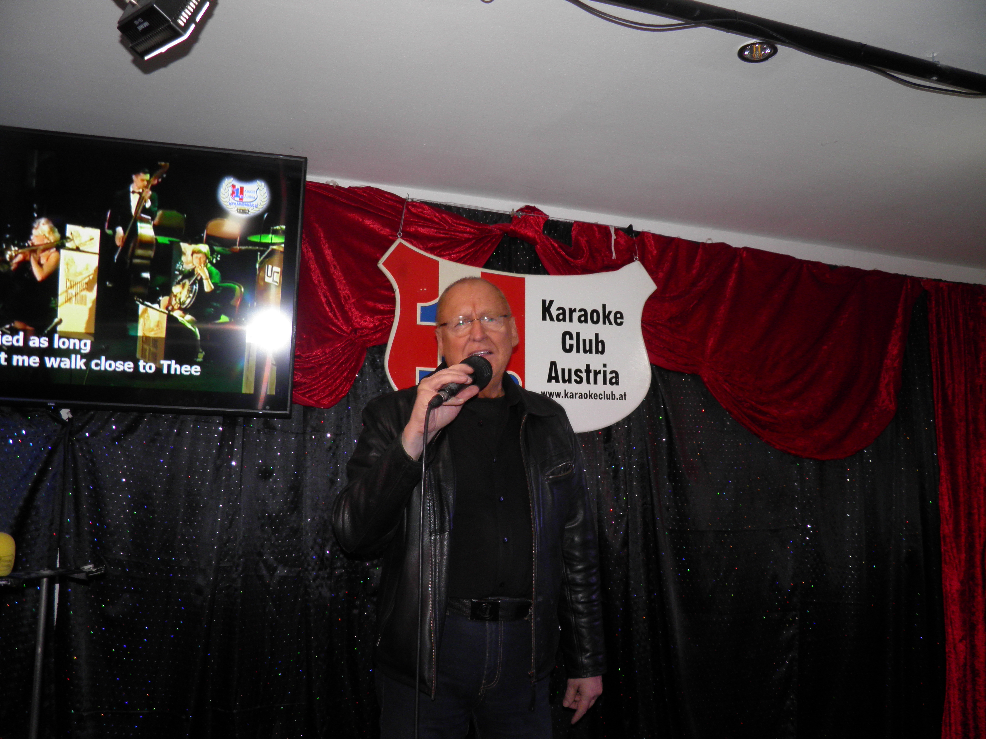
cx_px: 493
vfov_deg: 49.7
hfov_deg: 63.4
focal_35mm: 28
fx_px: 798
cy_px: 370
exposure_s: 1/30
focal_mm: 4.9
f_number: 2.8
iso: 100
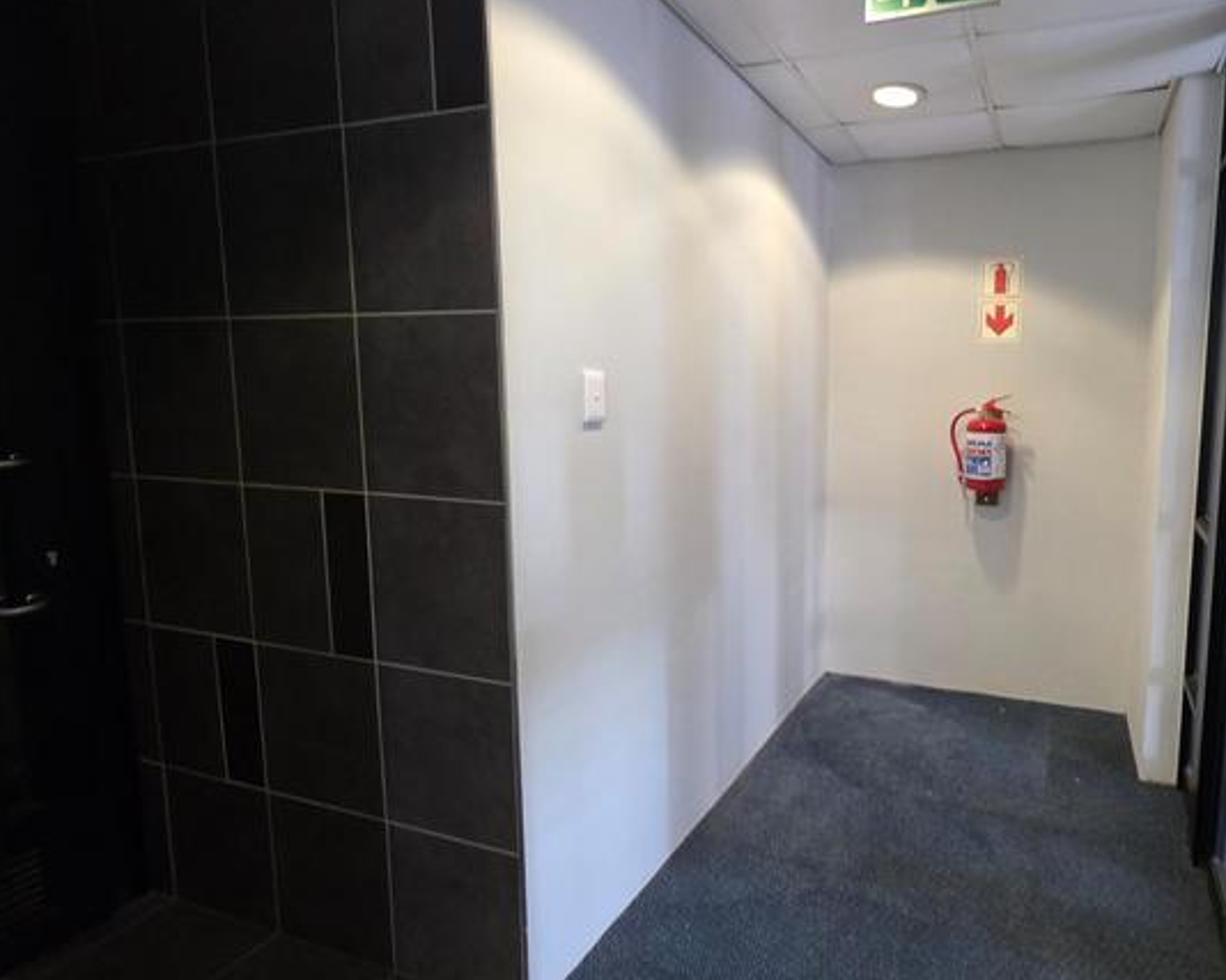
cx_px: 822
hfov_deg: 80.4
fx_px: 689
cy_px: 475
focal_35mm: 19
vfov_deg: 70.8
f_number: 1.9
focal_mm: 2.2
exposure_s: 1/50
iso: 320
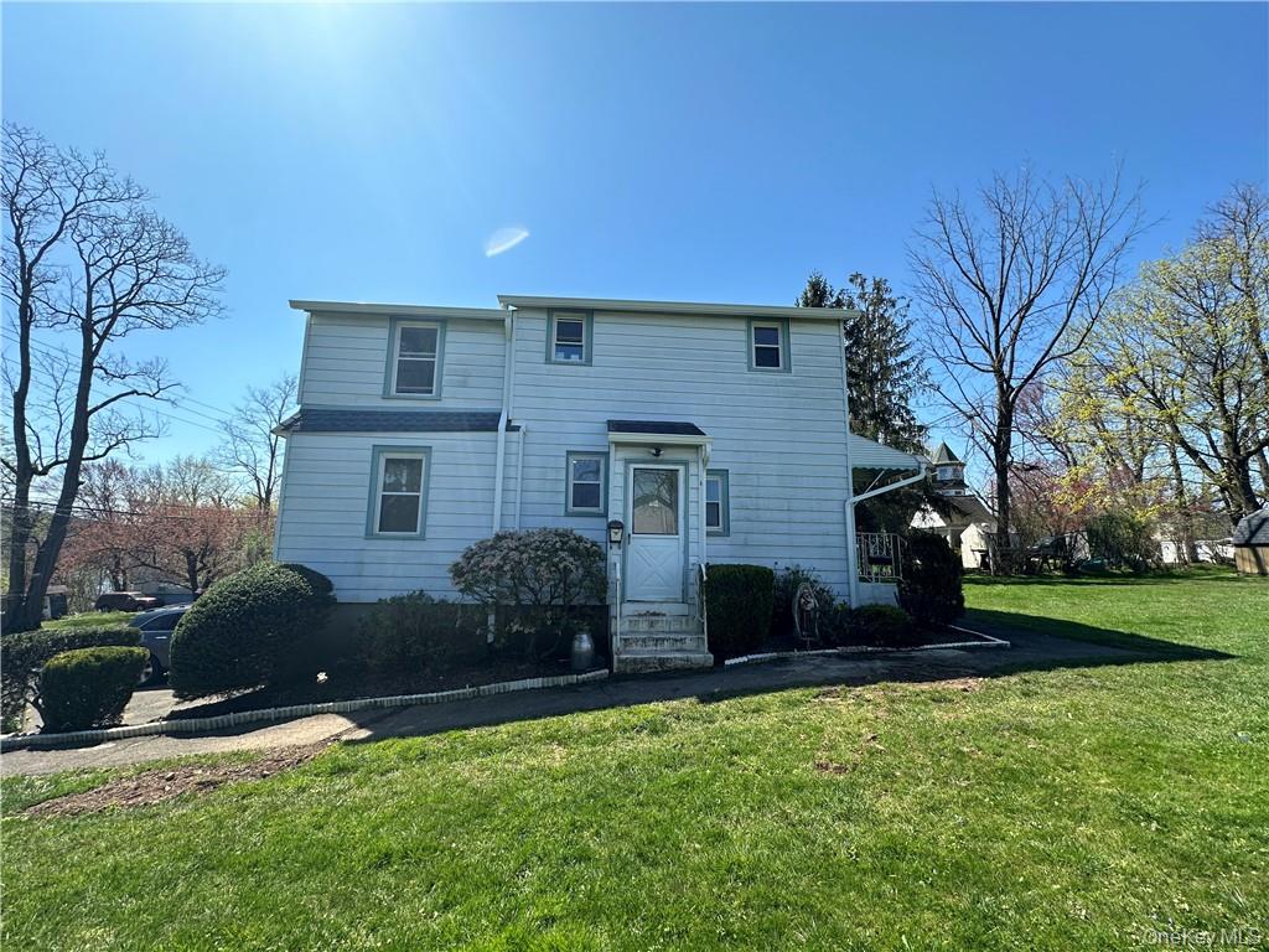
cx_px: 634
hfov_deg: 102.1
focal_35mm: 14
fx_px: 513
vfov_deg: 85.7
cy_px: 476
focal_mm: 2.22
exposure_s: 1/824
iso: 40
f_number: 2.2
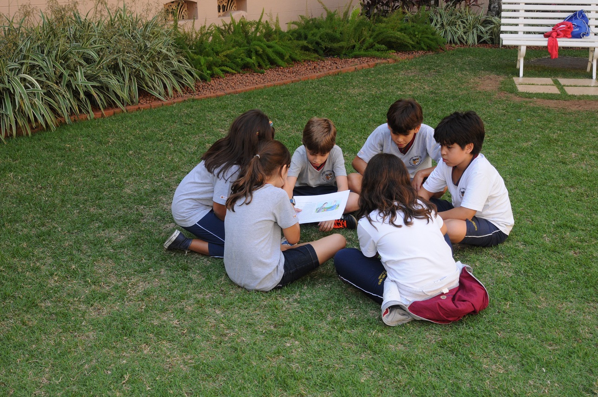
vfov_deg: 28.0
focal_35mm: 48
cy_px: 198
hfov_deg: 41.2
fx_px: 796
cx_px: 299
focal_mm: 32
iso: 640
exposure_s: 1/160
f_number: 10
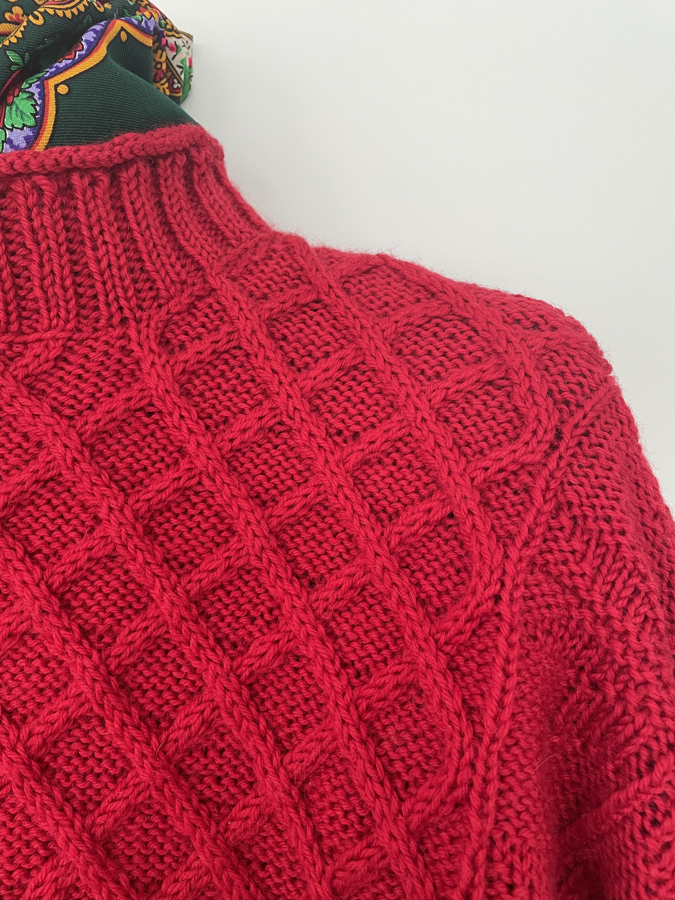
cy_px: 450
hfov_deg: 53.1
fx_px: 676
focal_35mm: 26
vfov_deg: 67.3
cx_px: 338
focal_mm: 4.2
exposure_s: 1/60
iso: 125
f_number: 1.6
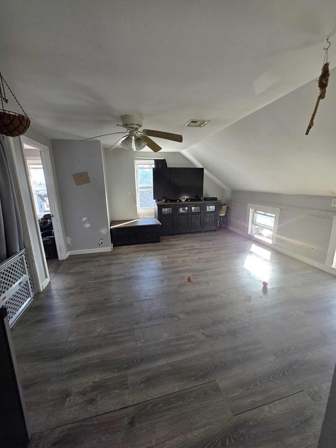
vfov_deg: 106.2
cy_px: 224
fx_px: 168
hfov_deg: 89.9
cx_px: 168
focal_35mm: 13
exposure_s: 1/120
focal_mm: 2.2
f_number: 1.9
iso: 64
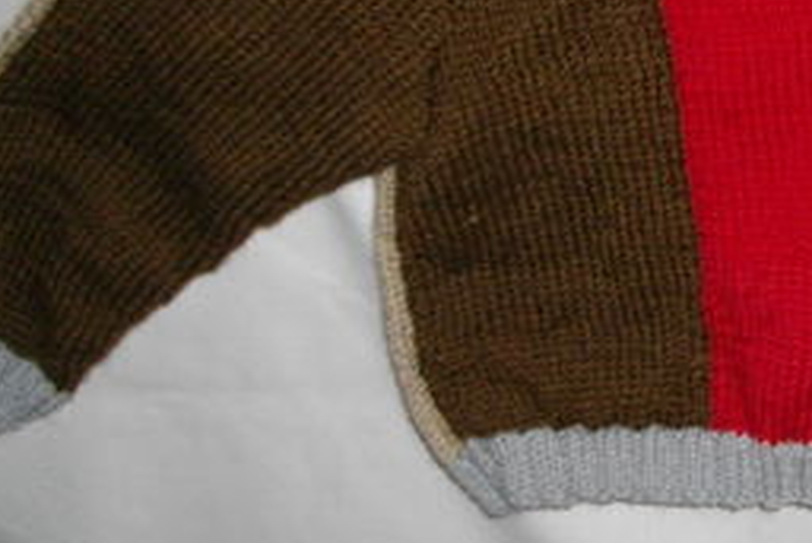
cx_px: 831
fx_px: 1760
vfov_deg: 17.3
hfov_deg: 24.7
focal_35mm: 78
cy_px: 86
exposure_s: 1/50
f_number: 2.9
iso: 200
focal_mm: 5.7
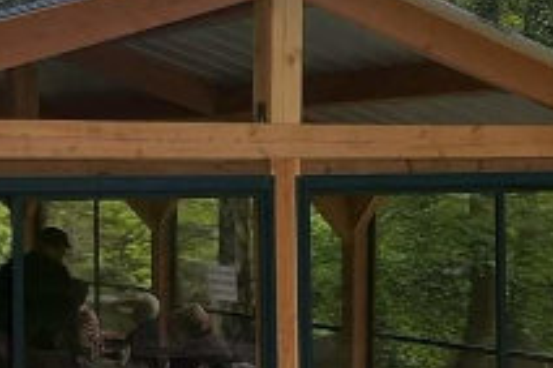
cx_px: 339
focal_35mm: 92
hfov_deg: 22.1
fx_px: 1412
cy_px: 317
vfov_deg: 14.7
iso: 400
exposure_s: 1/100
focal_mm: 26
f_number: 5
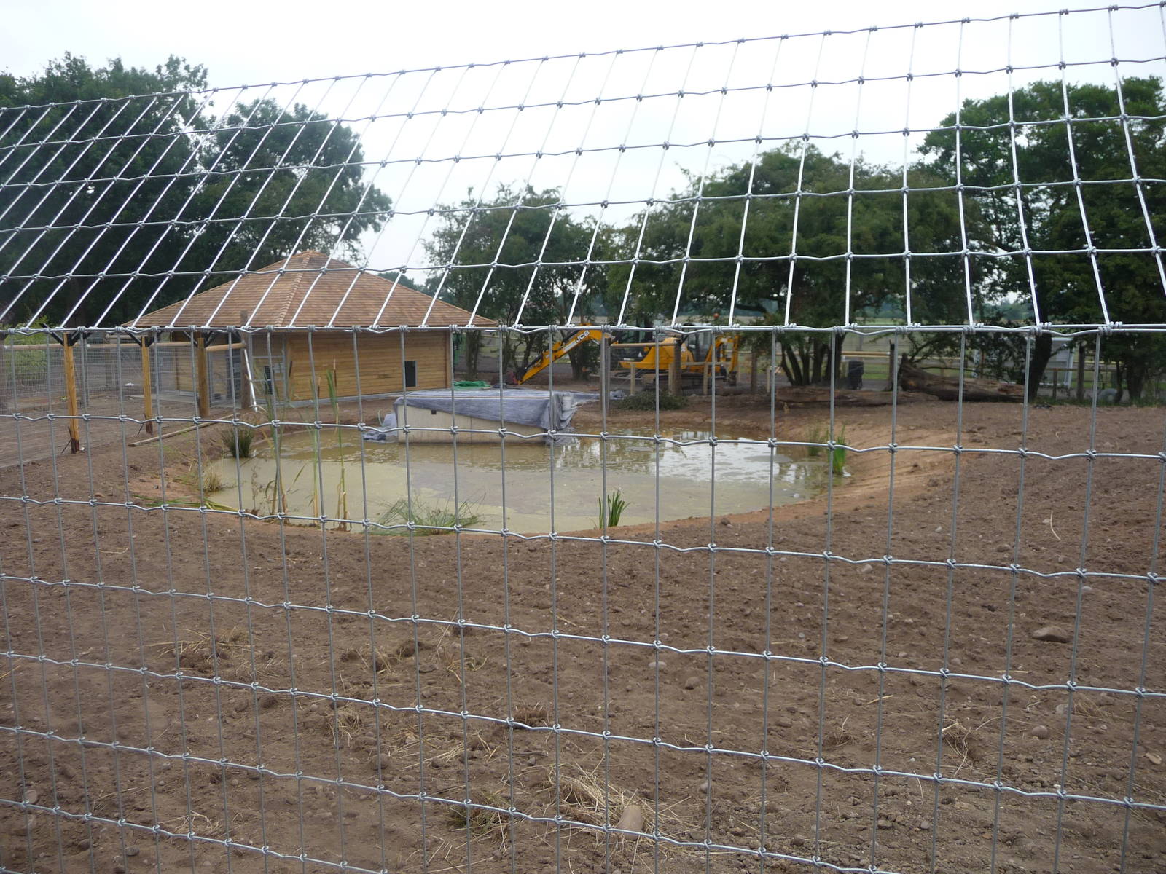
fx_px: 943
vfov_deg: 49.7
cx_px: 583
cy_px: 437
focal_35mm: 28
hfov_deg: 63.4
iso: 100
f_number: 3.3
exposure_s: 1/200
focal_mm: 4.7
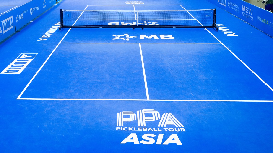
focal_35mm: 42
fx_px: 304
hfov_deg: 48.1
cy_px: 14
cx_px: 112
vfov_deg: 27.3
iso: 2000
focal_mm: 24
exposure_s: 1/200
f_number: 3.2
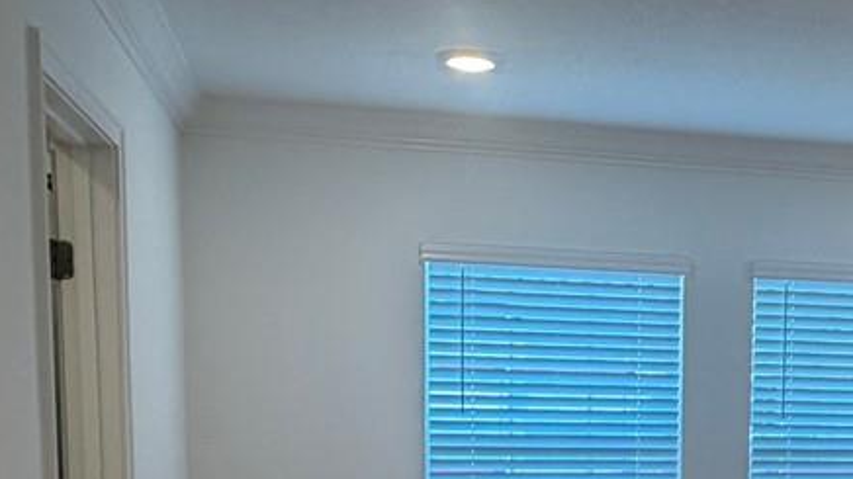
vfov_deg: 20.5
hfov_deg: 35.5
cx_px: 732
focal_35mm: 56
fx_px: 1266
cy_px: 512
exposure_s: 1/120
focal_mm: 2.22
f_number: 2.2
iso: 125
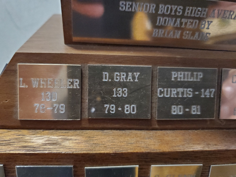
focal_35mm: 26
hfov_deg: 67.3
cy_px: 88
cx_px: 118
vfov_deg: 53.1
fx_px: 177
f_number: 1.5
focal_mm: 4.3
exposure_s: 1/40
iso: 640
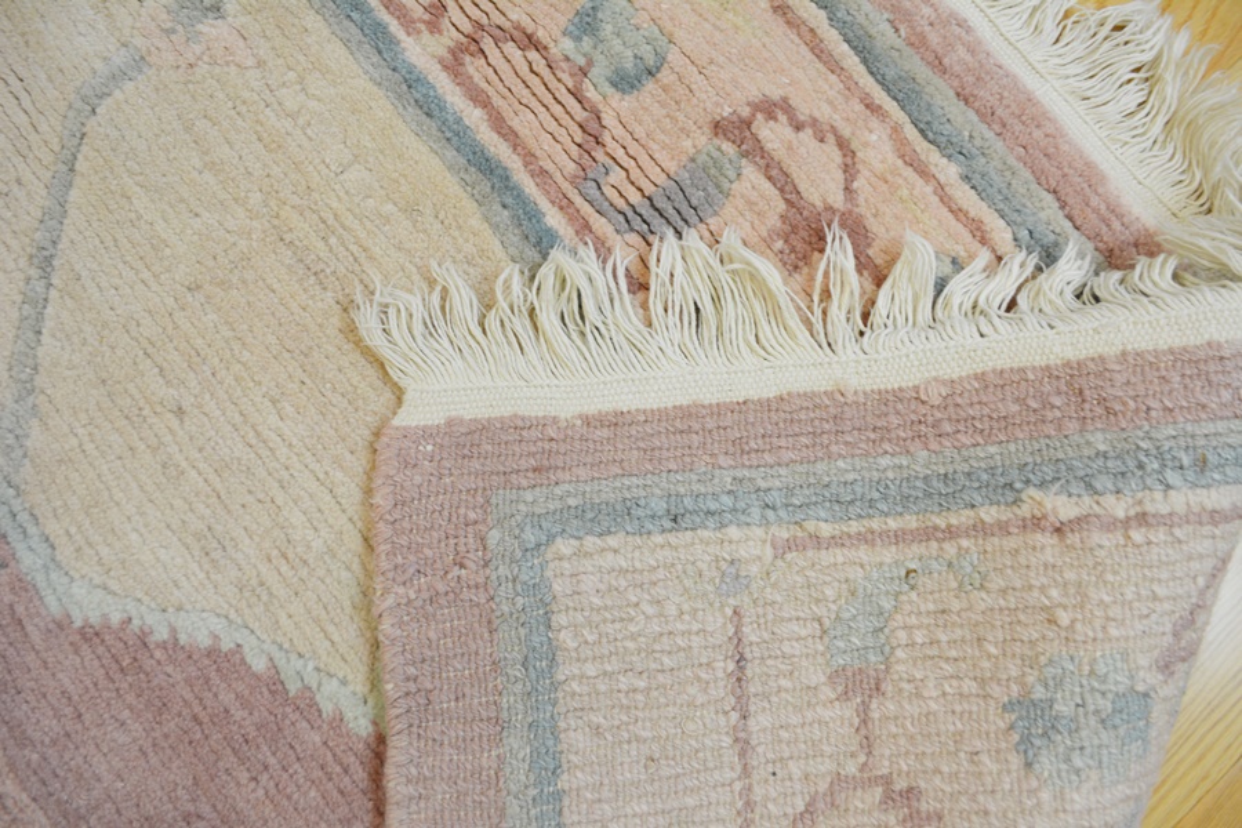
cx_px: 621
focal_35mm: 27
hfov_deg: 67.4
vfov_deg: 47.9
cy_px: 414
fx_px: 931
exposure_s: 1/80
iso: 400
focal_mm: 18
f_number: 4.5
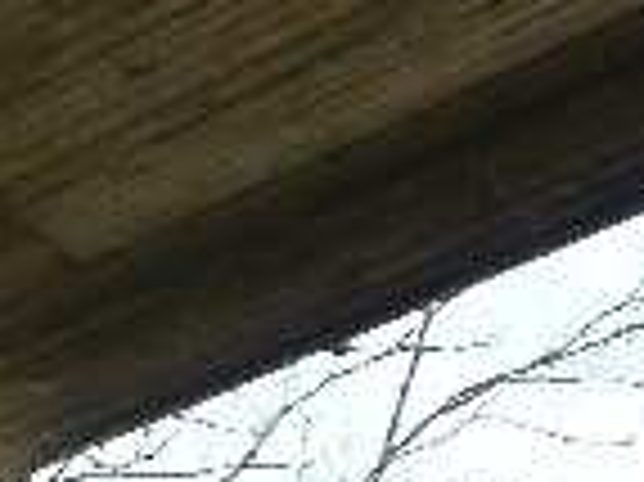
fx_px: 2677
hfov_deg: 12.4
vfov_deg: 10.0
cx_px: -561
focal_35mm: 144
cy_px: 703
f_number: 5
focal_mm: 8.9
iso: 50
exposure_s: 1/51.8
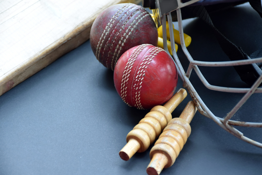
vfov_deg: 10.2
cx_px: 131
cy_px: 88
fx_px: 982
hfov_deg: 15.2
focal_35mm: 135
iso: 400
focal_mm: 90
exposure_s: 1/100
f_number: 5.3
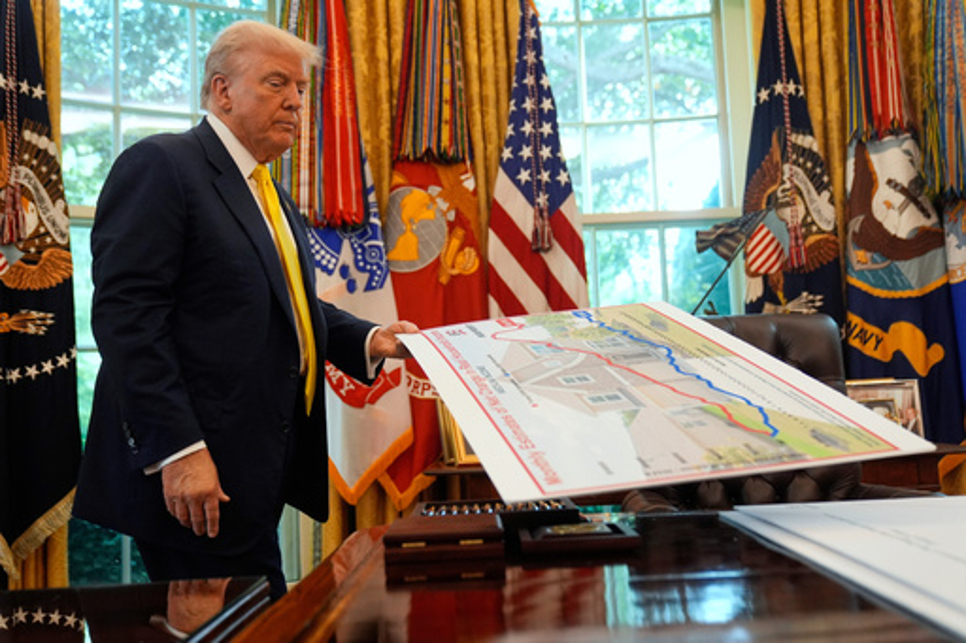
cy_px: 322
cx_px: 483
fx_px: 939
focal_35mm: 35
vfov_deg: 37.8
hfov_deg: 54.4
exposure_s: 1/500
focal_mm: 35
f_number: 2.8
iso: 2000
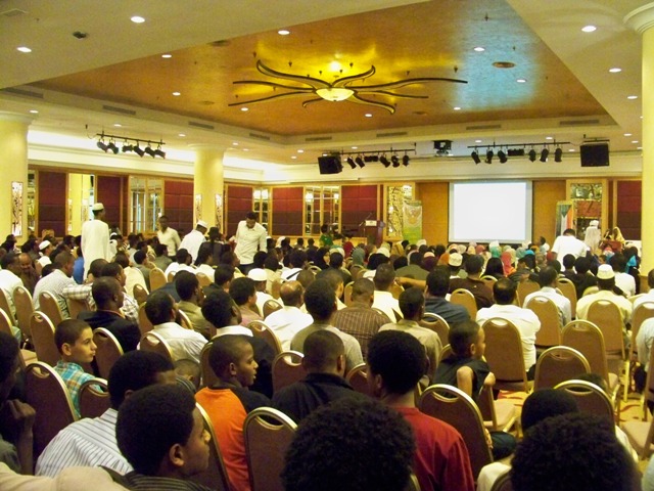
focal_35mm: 33
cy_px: 246
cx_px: 327
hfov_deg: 55.4
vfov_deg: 42.9
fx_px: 623
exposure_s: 1/30
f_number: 2.8
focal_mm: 5.85
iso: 1600
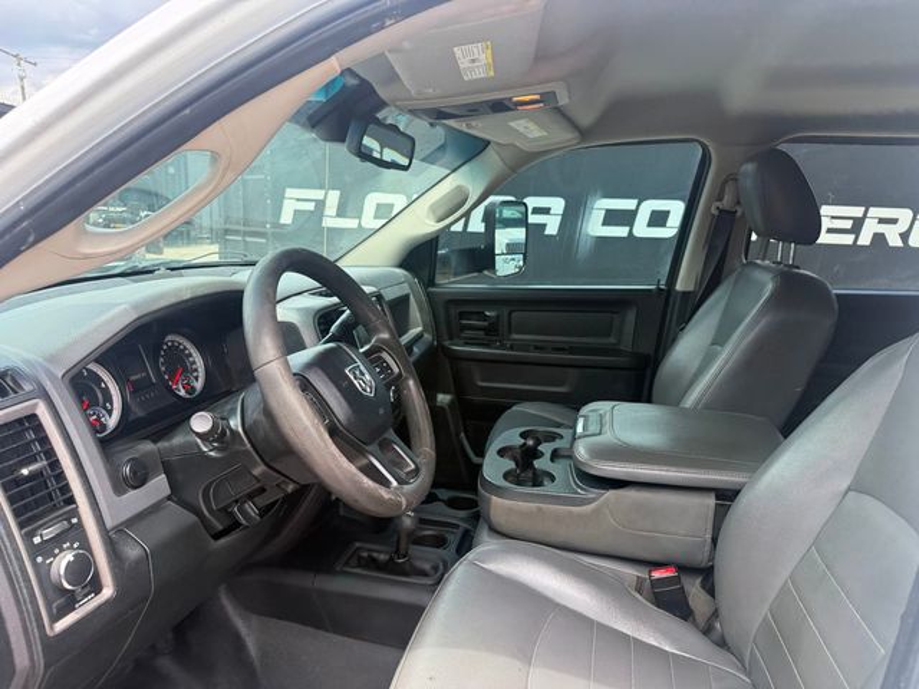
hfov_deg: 71.6
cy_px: 344
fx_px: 637
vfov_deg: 56.8
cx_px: 460
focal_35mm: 24
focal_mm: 6.76
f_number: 1.78
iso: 100
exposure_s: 1/689
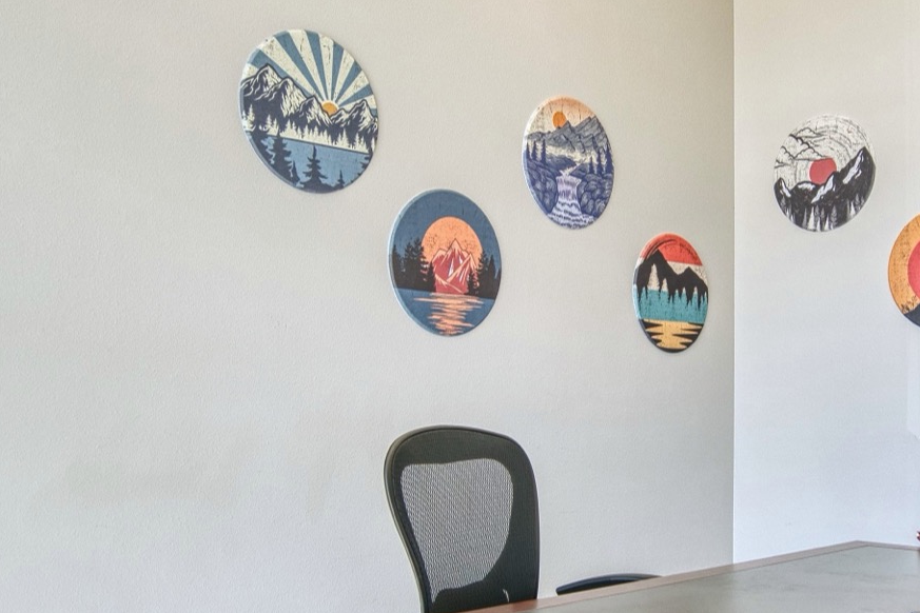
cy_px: 381
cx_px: 634
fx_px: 1124
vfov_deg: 30.4
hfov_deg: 43.7
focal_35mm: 44
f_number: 4
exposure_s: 1/640
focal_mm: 16
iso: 500
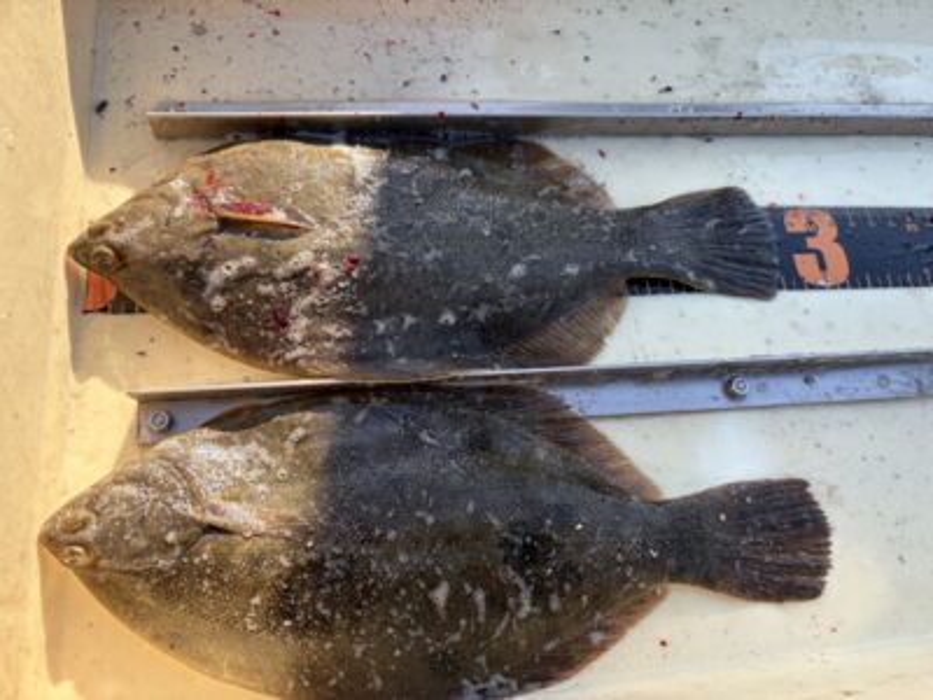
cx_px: 466
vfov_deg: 53.1
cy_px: 350
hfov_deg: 67.3
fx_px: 701
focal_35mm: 26
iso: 64
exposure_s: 1/973
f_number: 1.6
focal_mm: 5.96
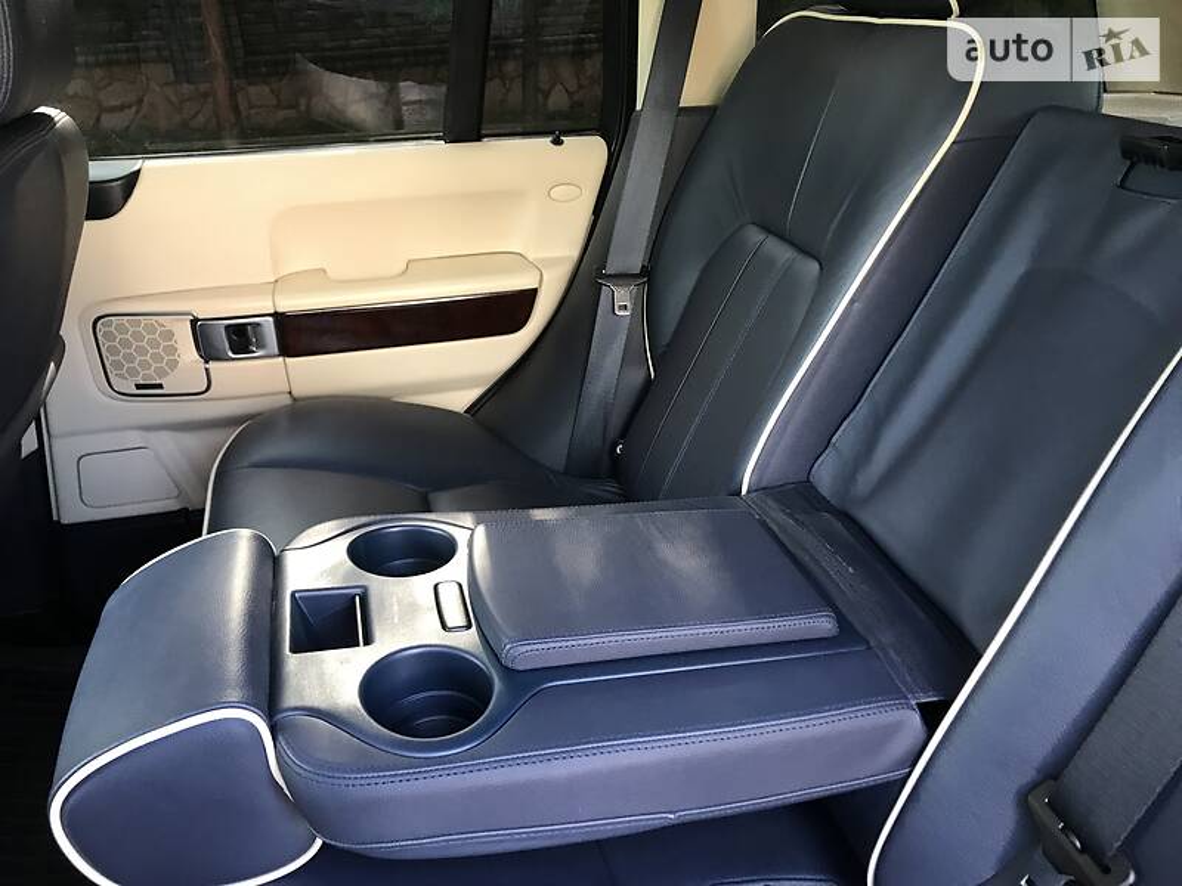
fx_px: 956
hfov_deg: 63.4
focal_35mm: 28
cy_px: 443
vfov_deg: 49.7
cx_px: 591
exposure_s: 1/24
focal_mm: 4
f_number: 1.8
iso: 40
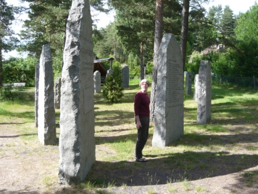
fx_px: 268
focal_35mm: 36
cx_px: 129
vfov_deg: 39.7
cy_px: 97
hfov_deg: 51.4
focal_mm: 5.8
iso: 100
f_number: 3.1
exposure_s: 1/320
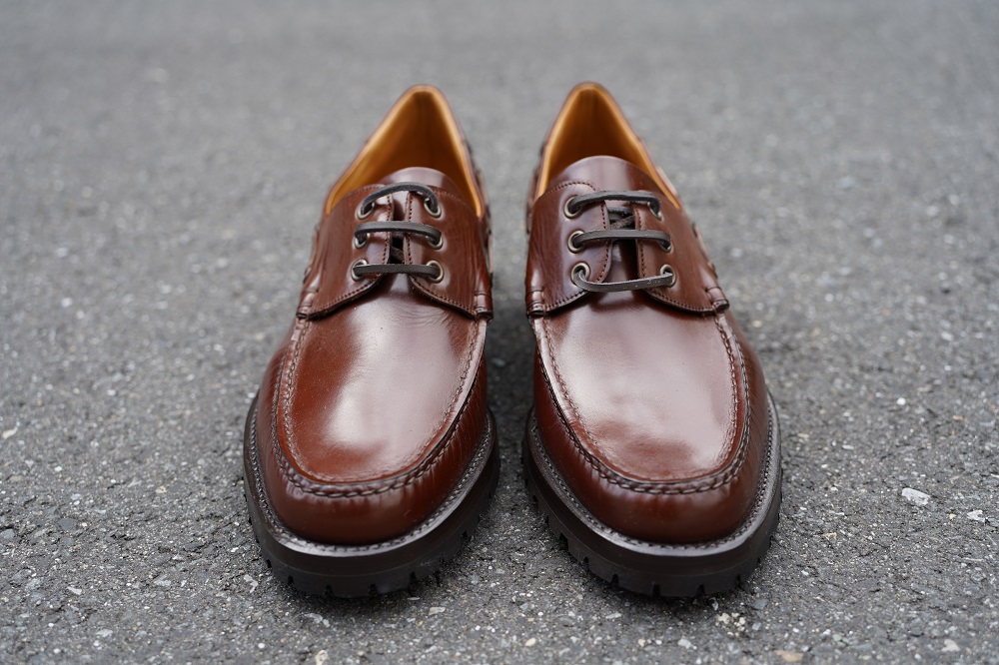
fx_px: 1110
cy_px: 332
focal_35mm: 40
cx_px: 500
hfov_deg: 48.5
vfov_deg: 33.4
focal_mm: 40
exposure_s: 1/160
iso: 100
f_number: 4
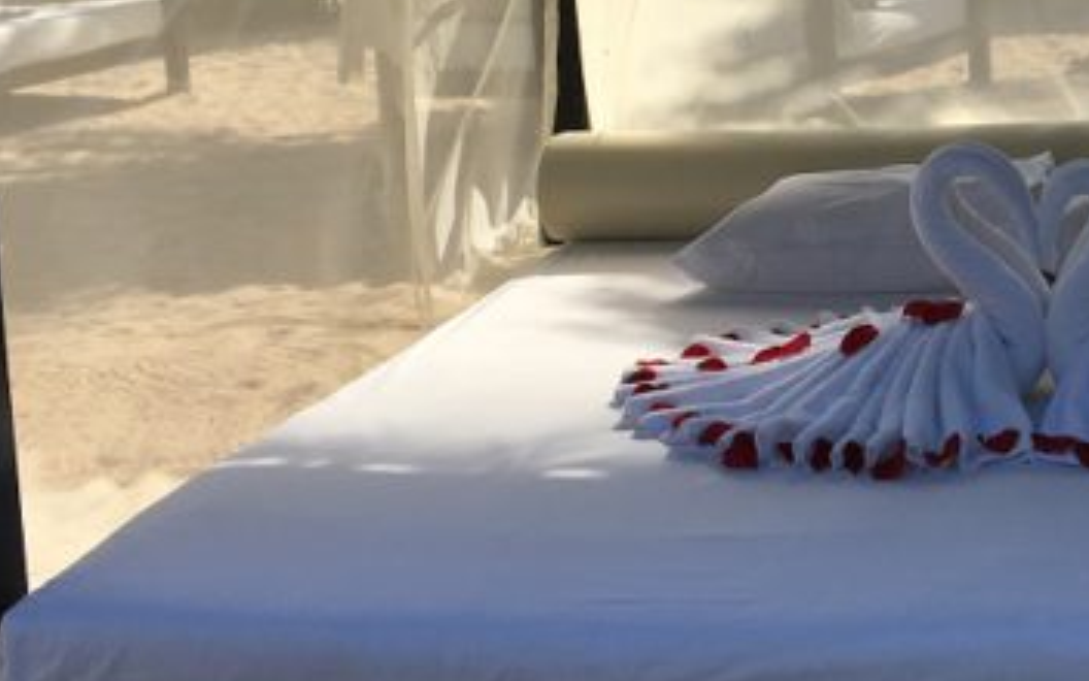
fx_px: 1988
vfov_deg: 19.0
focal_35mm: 67
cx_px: 981
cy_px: 46
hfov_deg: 29.4
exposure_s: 1/1479
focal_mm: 4.15
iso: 25
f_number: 2.2
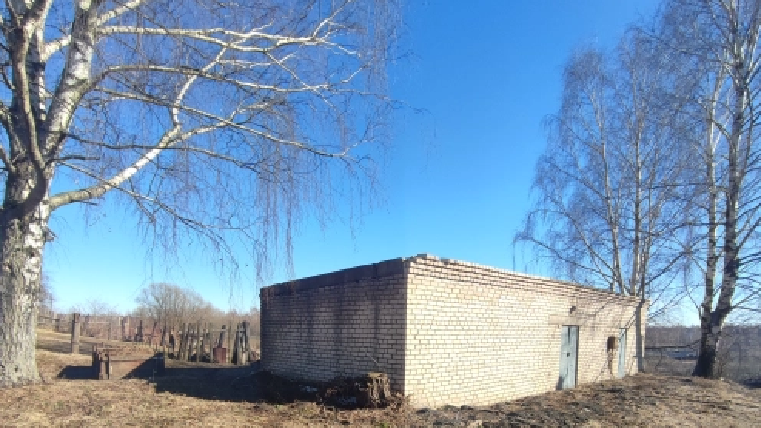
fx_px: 444
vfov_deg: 48.0
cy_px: 354
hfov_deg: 81.2
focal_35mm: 22
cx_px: 392
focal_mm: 1.65
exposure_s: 1/659
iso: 50
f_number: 2.2
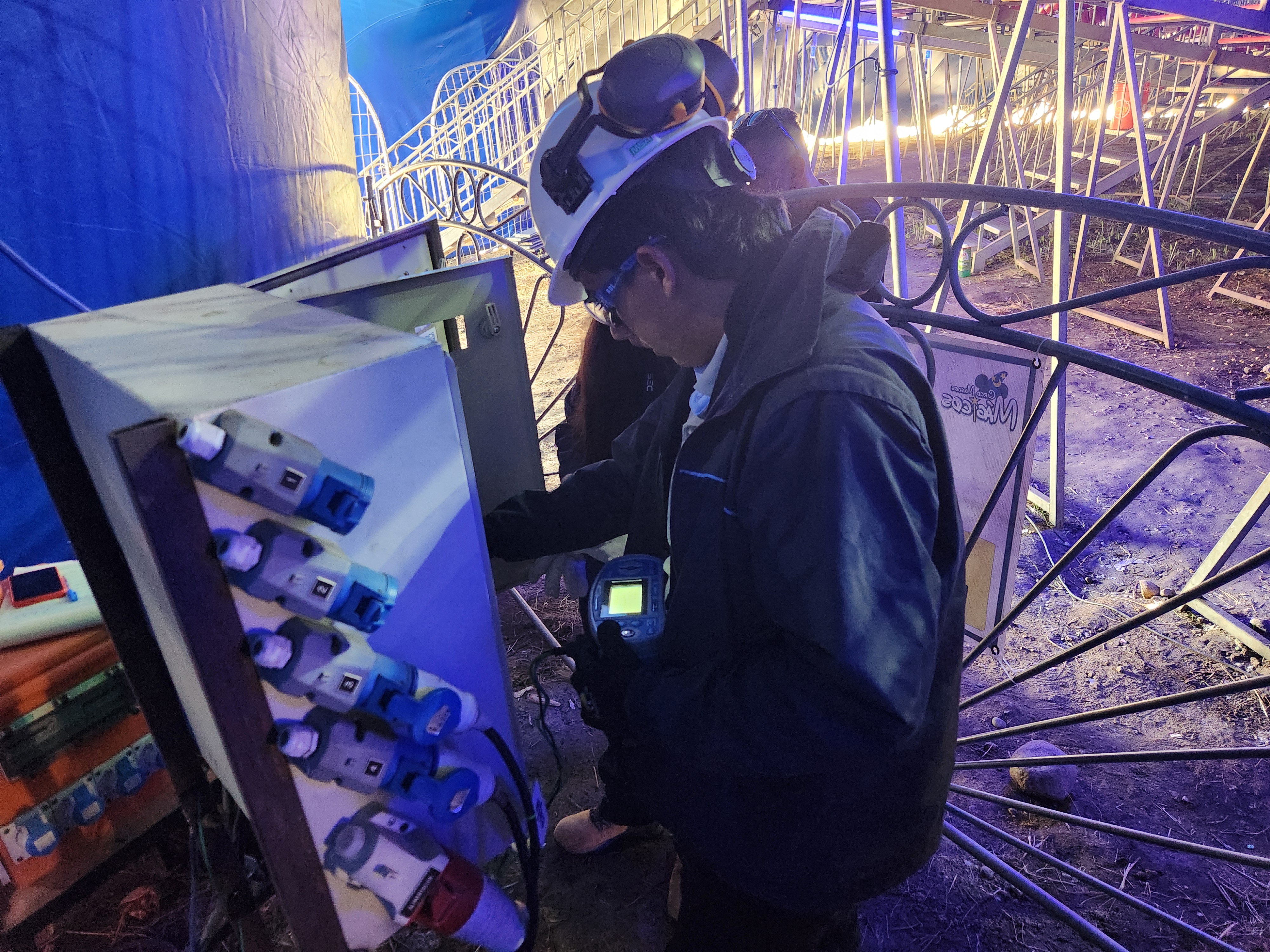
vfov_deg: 58.9
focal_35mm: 23
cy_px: 476
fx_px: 844
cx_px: 635
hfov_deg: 73.9
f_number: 1.8
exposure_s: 1/25
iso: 1000
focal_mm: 5.4
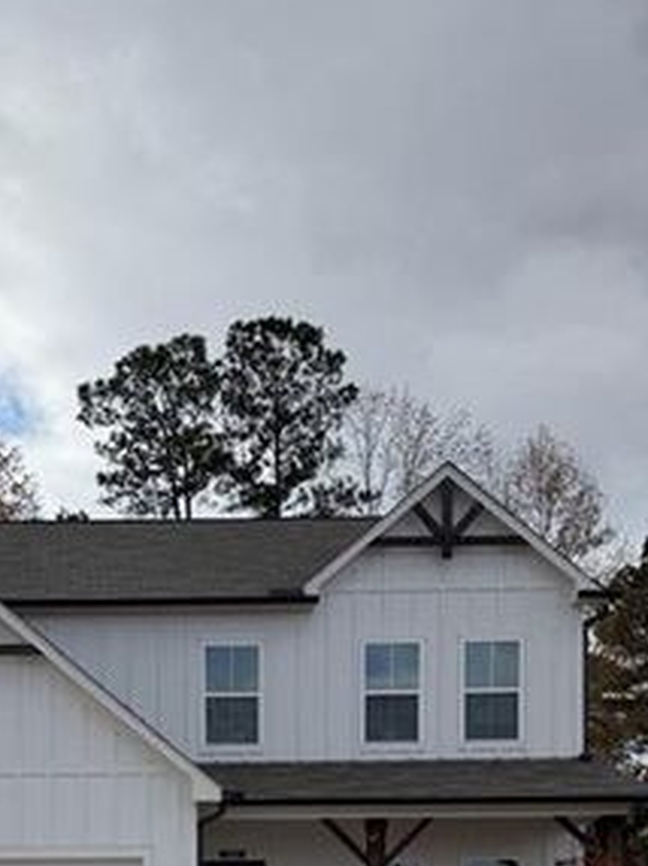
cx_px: 76
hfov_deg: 25.3
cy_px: 970
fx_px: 1400
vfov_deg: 30.5
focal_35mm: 56
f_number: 1.78
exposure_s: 1/5319
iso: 80
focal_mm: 6.76
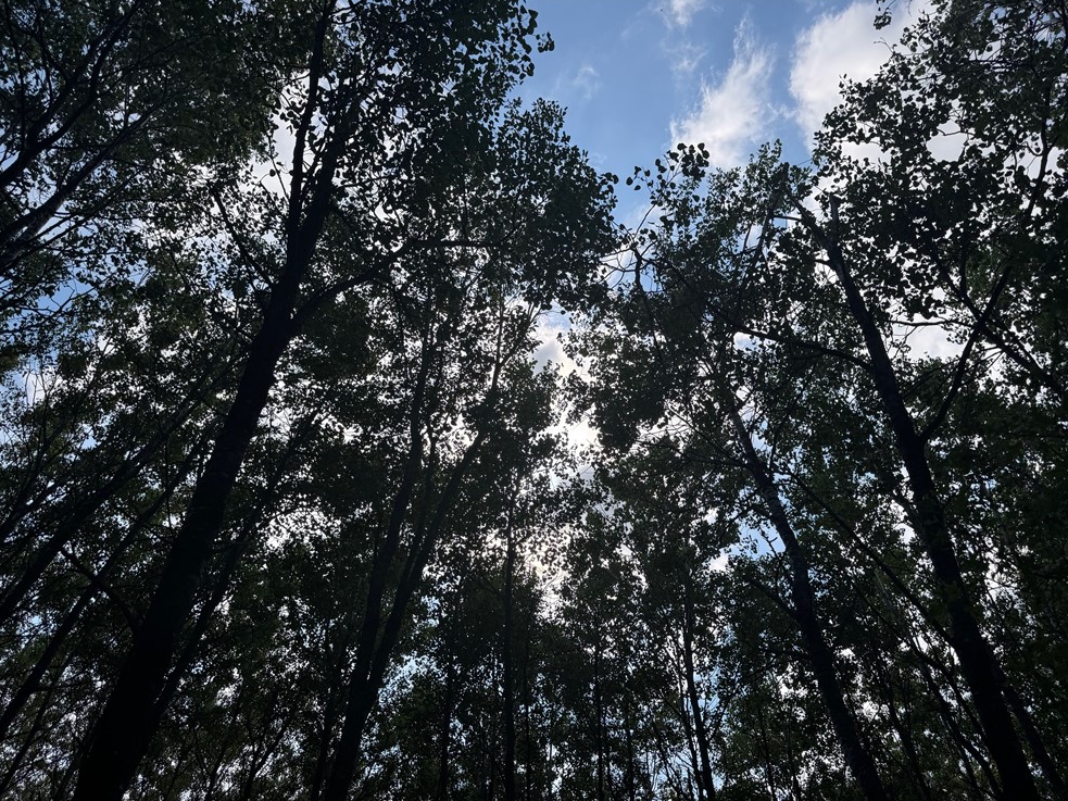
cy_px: 406
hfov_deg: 69.4
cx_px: 546
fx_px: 771
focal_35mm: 25
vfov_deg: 54.9
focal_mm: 6.76
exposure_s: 1/4608
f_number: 1.78
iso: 80
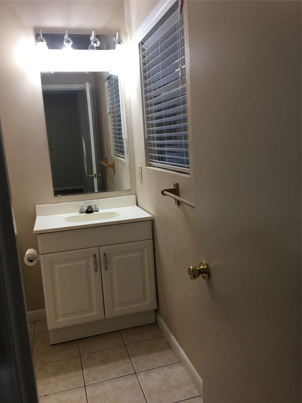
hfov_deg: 48.2
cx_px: 151
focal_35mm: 29
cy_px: 202
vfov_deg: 61.7
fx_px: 337
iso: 40
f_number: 2.2
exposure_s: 1/30
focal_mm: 4.15
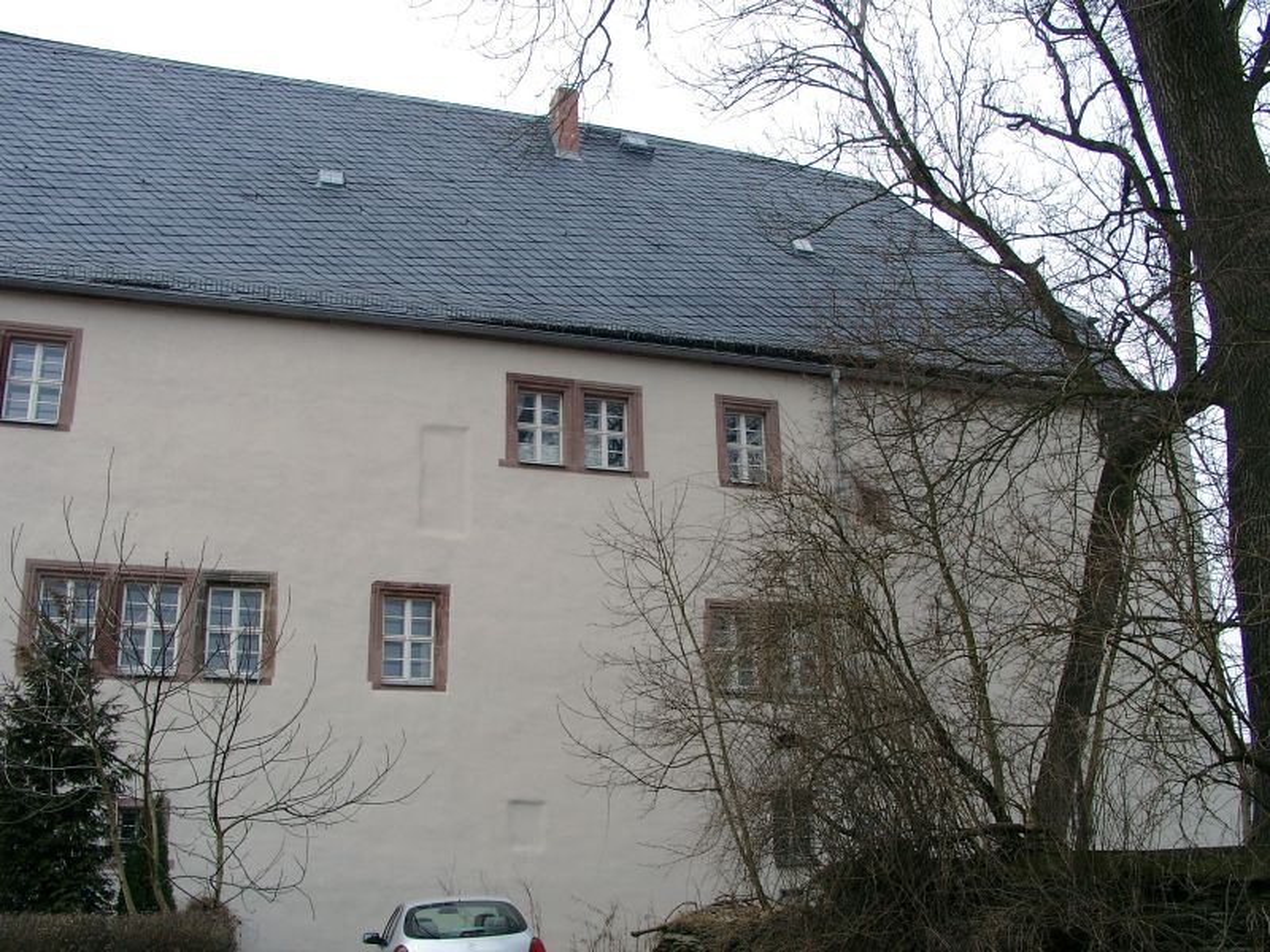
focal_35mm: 34
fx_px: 1247
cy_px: 476
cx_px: 635
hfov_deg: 54.0
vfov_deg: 41.8
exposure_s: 1/296
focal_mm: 7.13
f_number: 4
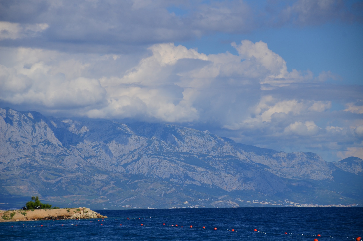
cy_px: 120
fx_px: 1660
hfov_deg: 12.5
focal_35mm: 165
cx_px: 182
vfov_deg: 8.3
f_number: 6
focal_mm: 110
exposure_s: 1/2500
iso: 180
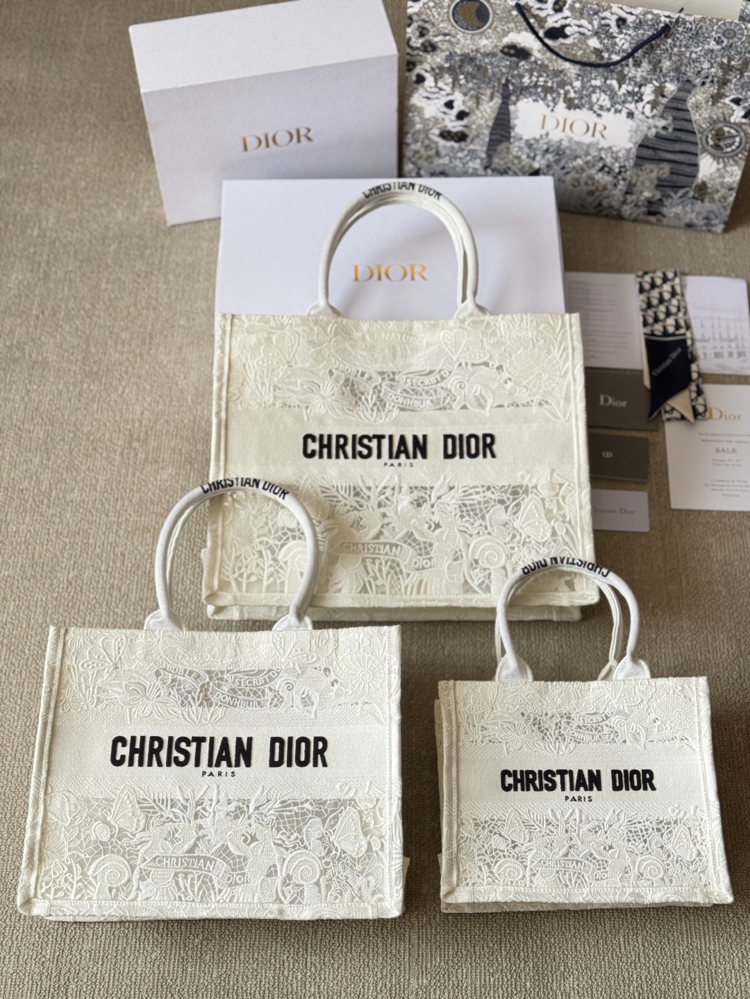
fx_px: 1387
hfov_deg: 30.3
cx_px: 375
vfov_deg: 39.7
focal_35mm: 48
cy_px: 500
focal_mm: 6.76
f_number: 1.78
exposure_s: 1/121
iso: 80
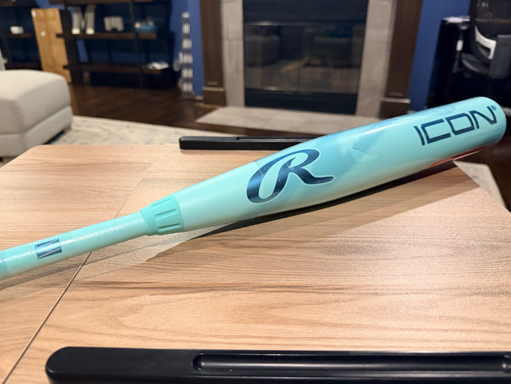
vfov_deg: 56.8
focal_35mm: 24
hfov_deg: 71.6
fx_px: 354
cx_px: 256
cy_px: 192
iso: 640
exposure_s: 1/60
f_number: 1.78
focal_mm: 6.76
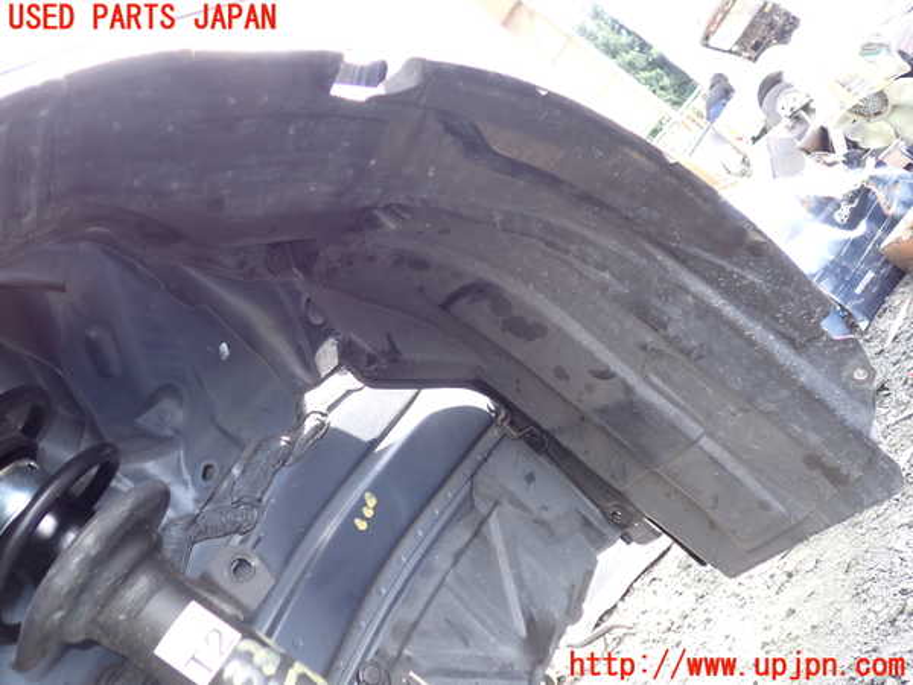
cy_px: 342
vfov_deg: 46.8
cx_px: 456
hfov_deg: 60.0
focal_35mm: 30
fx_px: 791
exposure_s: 1/80
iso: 200
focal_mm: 5.4
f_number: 2.3
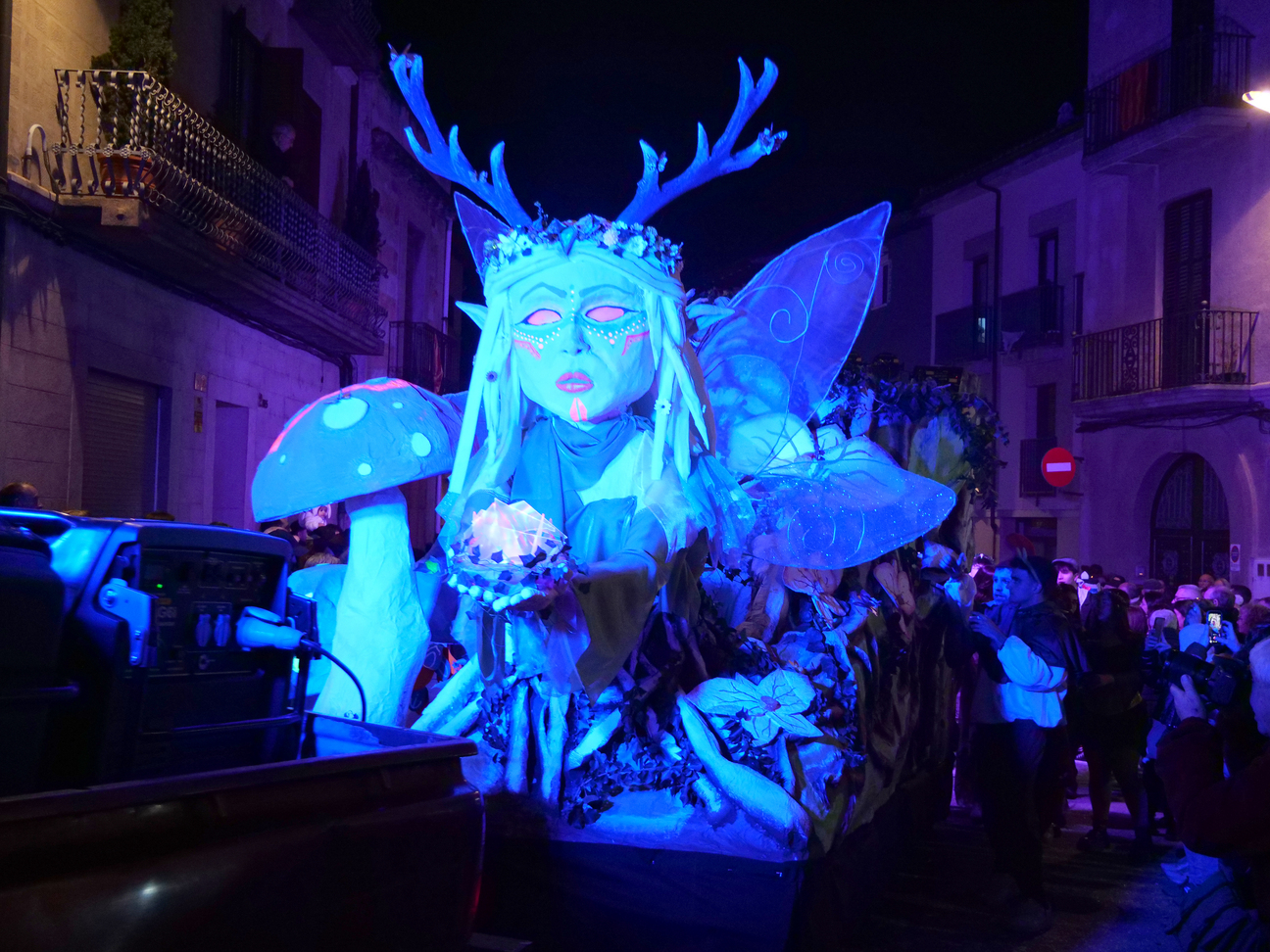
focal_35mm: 36
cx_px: 635
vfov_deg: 39.7
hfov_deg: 51.4
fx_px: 1321
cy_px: 476
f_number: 3.9
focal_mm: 18
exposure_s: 1/60
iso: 2000
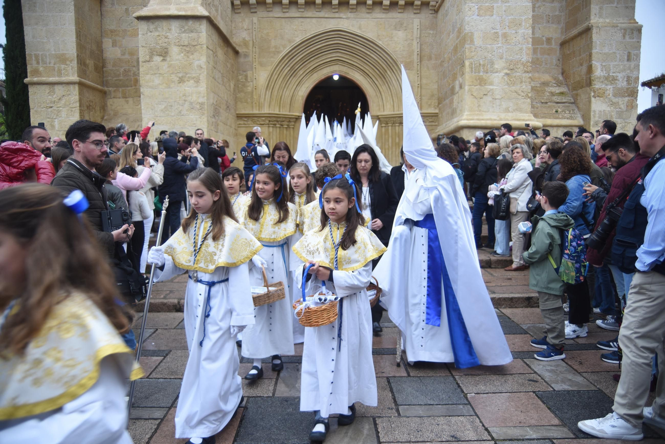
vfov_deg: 45.0
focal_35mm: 29
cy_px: 222
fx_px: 536
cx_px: 332
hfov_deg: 63.6
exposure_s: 1/125
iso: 200
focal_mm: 29
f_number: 5
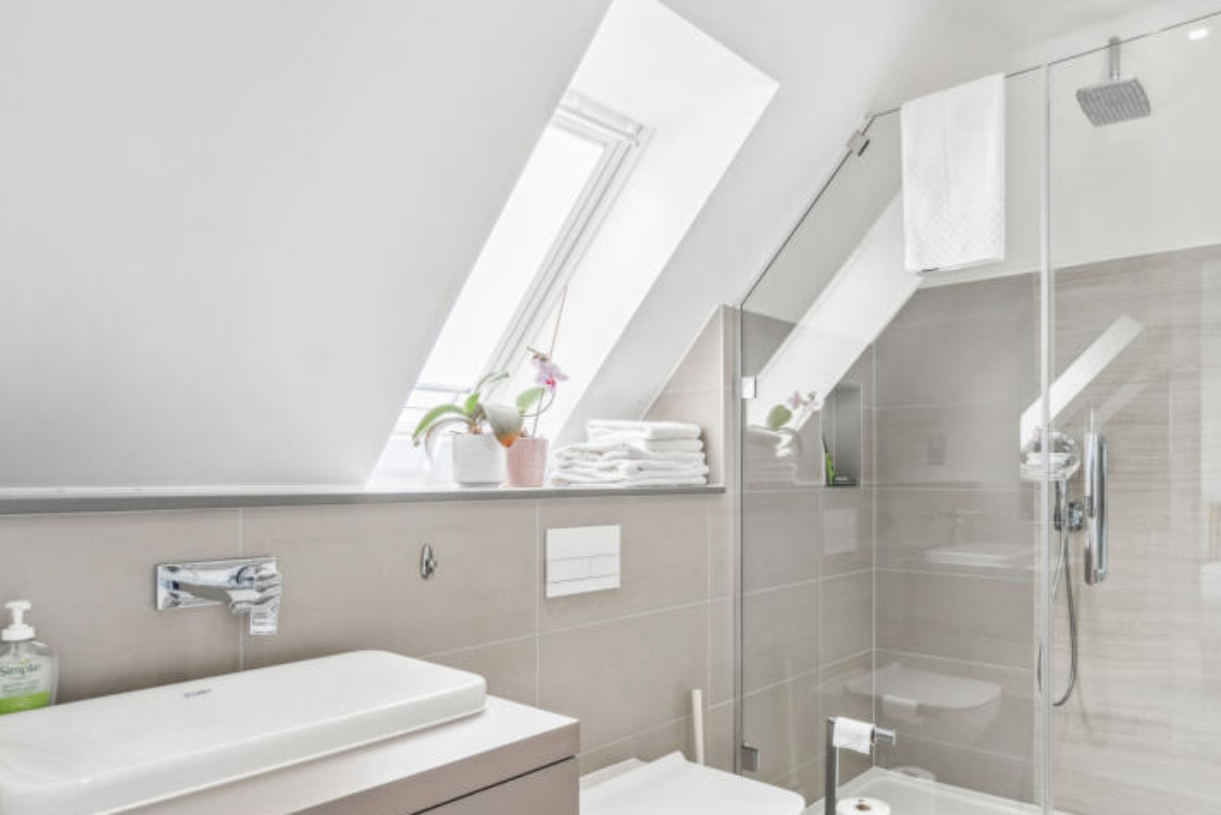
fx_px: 780
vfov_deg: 54.6
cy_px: 504
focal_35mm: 23
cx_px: 746
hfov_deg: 75.1
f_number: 5
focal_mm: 16
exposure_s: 1/60
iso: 320
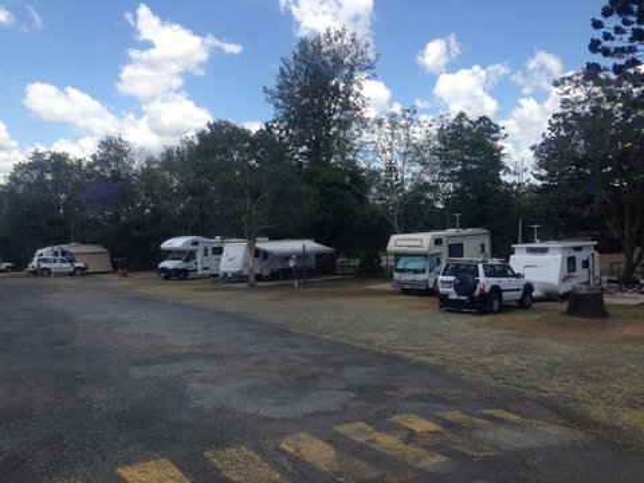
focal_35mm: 33
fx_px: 614
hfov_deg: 55.4
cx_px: 322
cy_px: 242
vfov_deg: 42.9
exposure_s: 1/1153
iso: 50
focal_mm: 4.12
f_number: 2.4
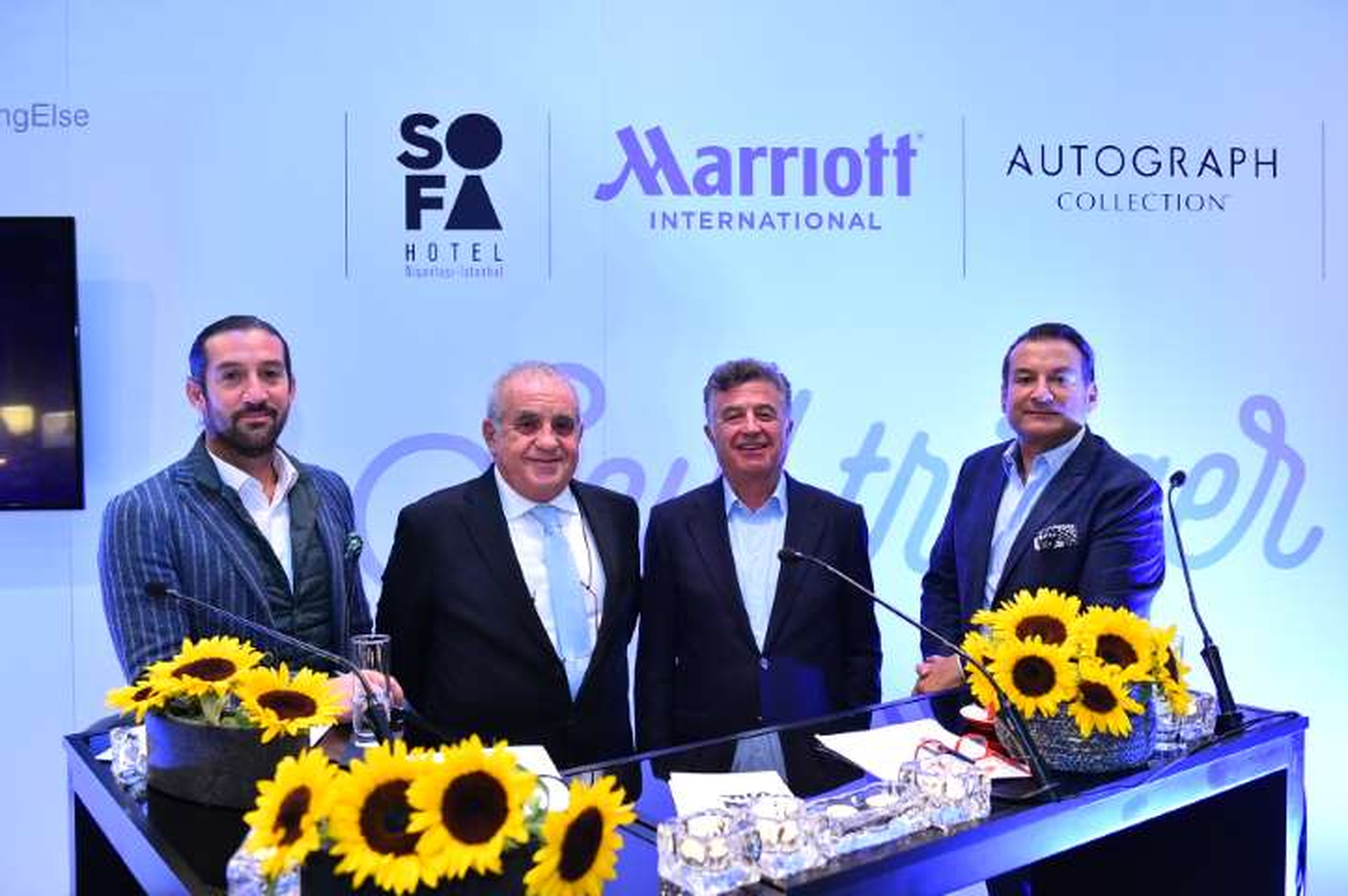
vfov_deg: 41.0
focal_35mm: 32
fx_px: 1197
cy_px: 448
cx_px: 674
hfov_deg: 58.8
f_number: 3.5
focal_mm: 32
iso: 1600
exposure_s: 1/60
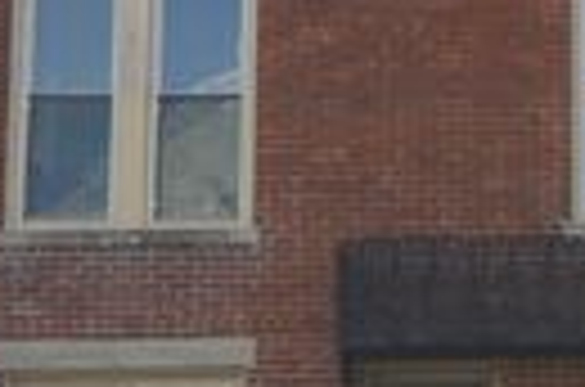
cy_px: 236
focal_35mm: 138
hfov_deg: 14.3
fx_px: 2237
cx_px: 770
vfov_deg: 9.9
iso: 100
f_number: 8
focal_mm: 24
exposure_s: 1/200
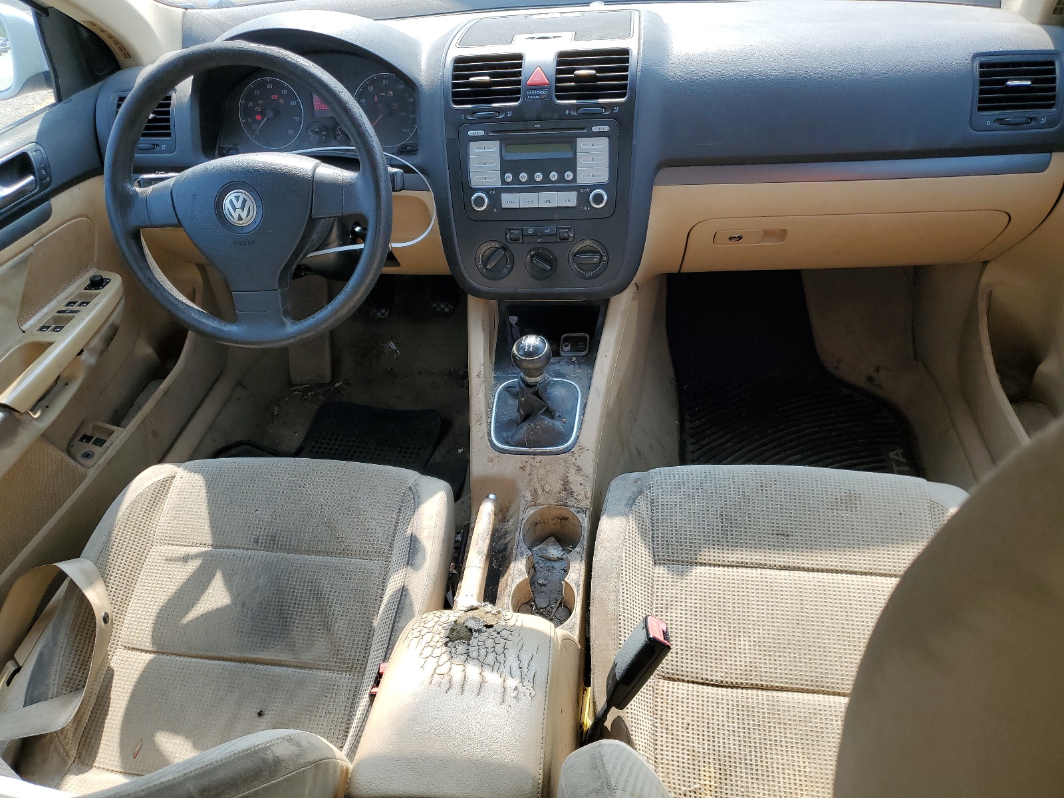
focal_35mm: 26
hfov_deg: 67.3
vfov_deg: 53.1
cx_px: 532
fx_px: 799
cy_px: 399
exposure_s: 1/556
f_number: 1.5
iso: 50
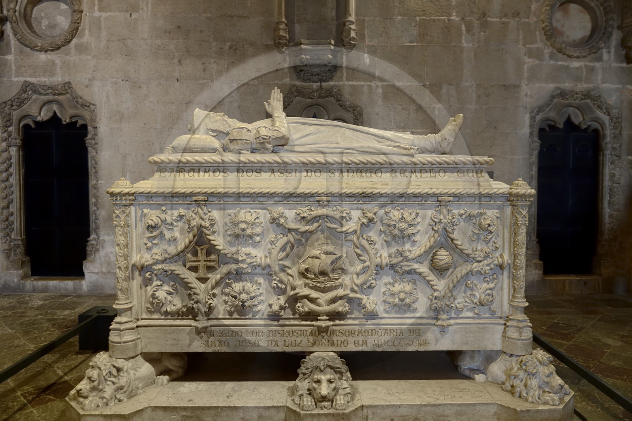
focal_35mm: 24
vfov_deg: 53.1
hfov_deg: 73.8
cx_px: 316
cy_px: 210
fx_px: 421
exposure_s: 1/13
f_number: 4
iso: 1600
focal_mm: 24
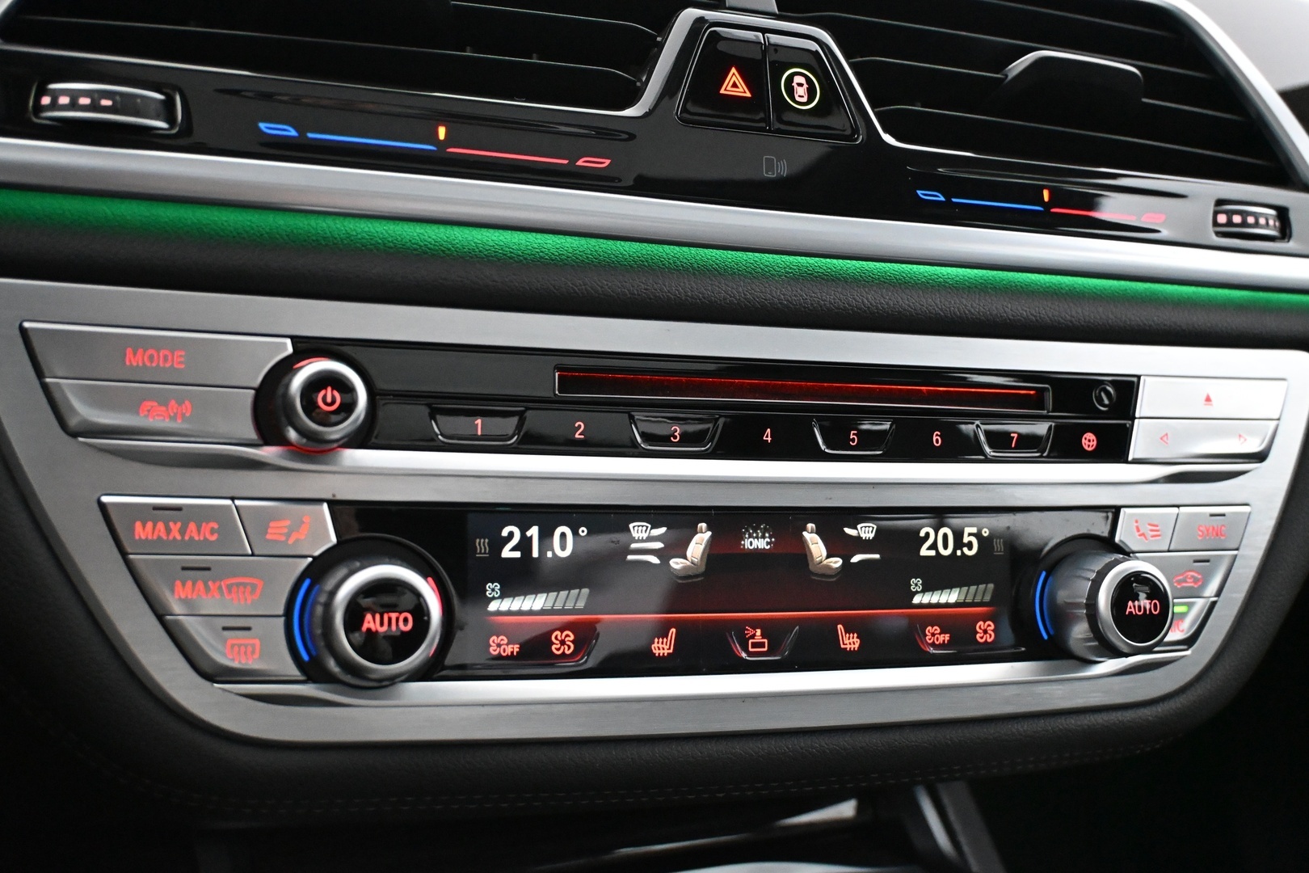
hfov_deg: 49.6
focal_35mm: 39
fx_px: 1418
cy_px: 436
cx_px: 654
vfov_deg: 34.2
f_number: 4.5
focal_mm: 26
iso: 7200
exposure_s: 1/40
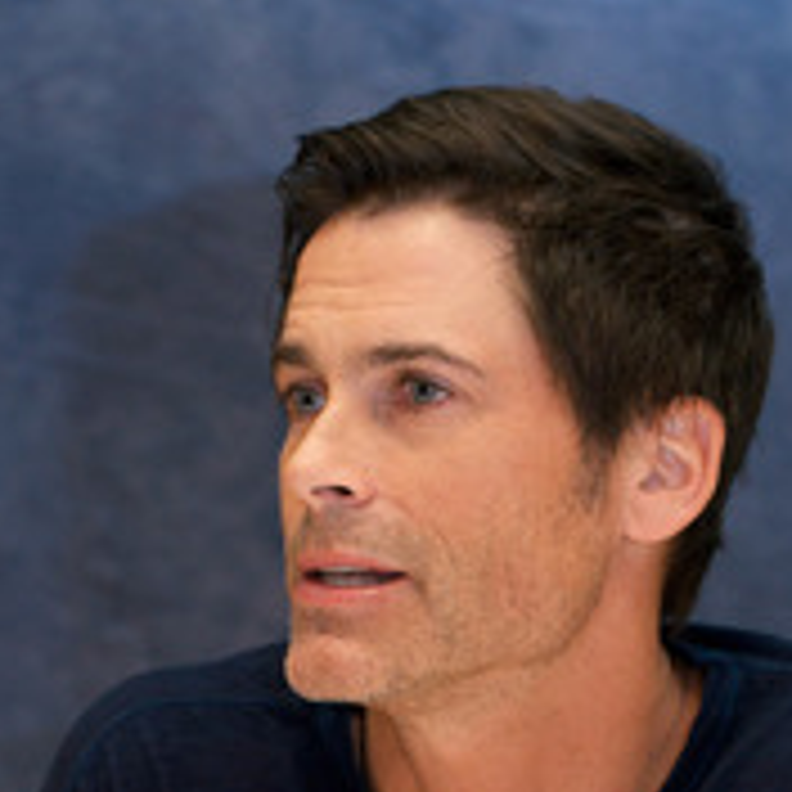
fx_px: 4245
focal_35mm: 164
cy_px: 752
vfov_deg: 10.6
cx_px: 472
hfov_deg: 10.7
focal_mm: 85
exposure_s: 1/60
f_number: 5.6
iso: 2000
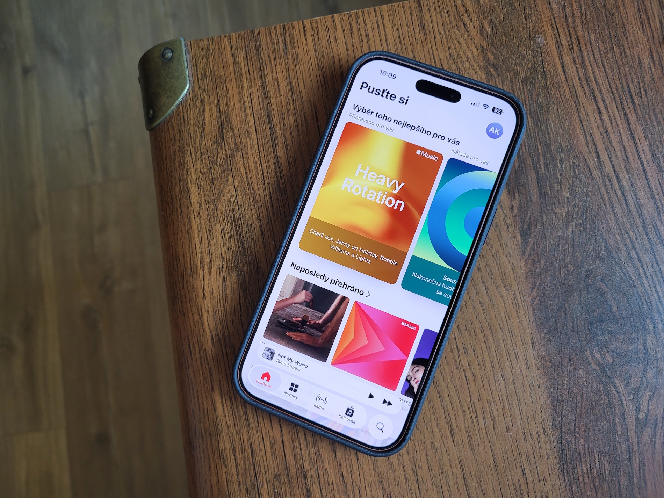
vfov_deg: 53.1
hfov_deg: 67.3
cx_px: 332
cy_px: 249
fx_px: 499
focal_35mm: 26
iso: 200
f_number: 1.8
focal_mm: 5.4
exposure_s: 1/50
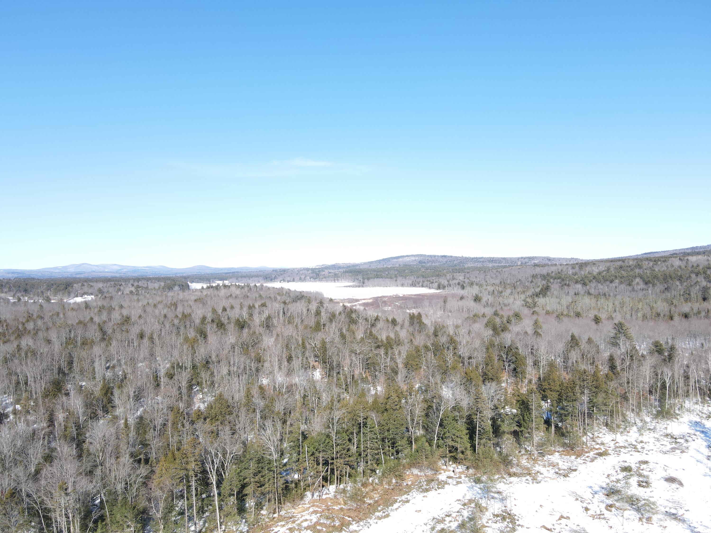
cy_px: 266
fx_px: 493
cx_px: 356
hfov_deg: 71.6
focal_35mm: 24
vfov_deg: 56.8
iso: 100
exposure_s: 1/350
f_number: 2.8
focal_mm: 4.5
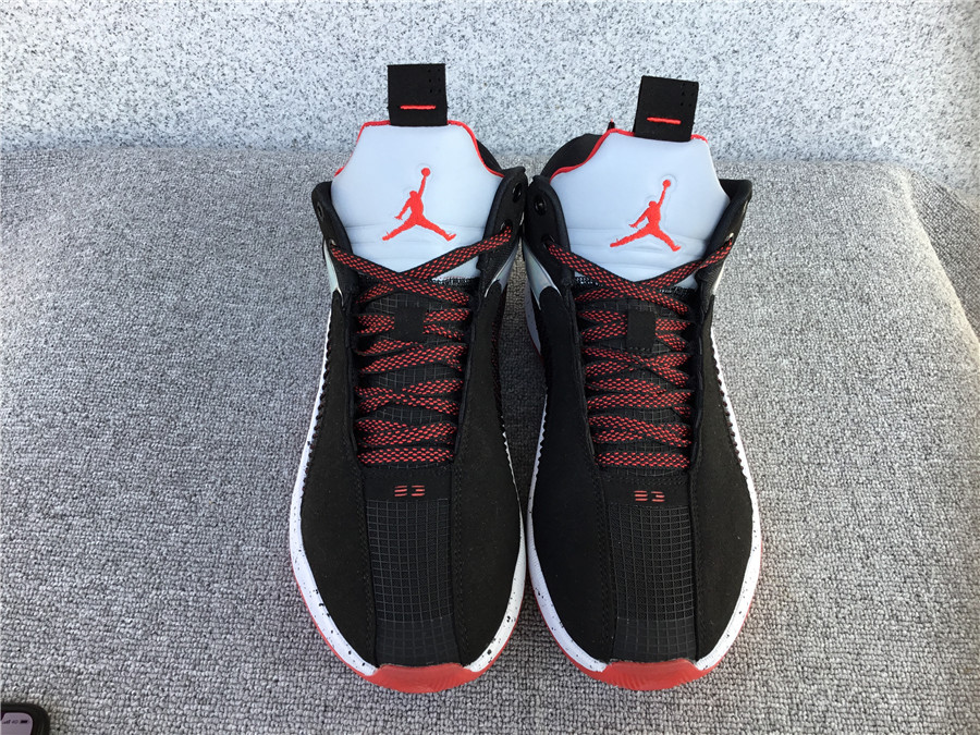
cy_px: 368
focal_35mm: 31
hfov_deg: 58.4
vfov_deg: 45.4
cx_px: 490
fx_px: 878
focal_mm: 3.3
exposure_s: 1/155
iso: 25
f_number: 2.4
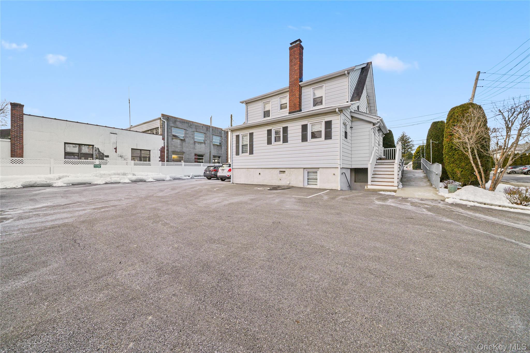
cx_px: 265
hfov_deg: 112.6
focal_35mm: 12
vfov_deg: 90.0
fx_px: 177
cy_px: 176
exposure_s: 1/250
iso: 640
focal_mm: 12
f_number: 9
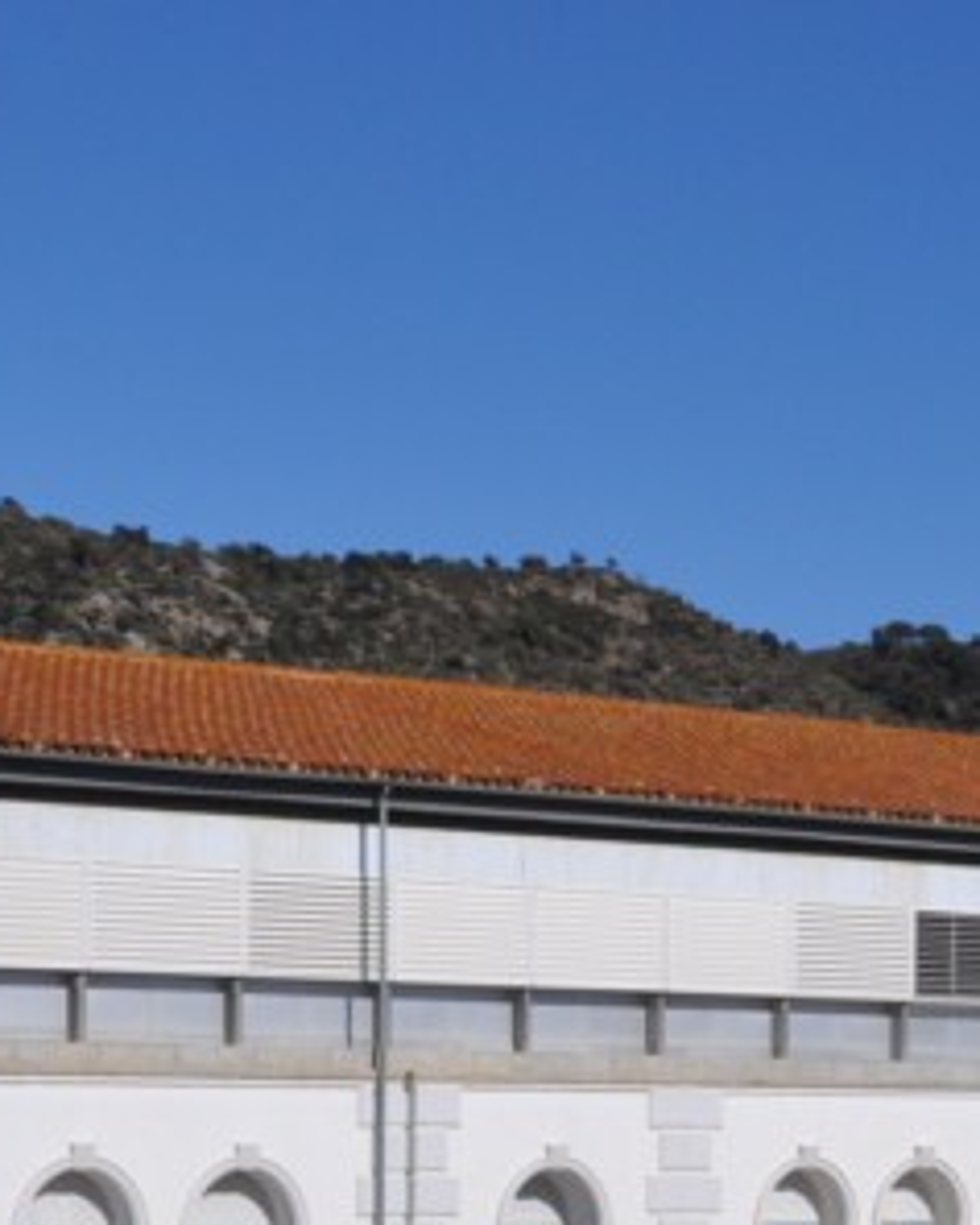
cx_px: 538
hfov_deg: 14.4
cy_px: 1341
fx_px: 3877
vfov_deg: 17.4
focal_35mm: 107
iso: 200
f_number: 11
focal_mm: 22
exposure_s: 1/500
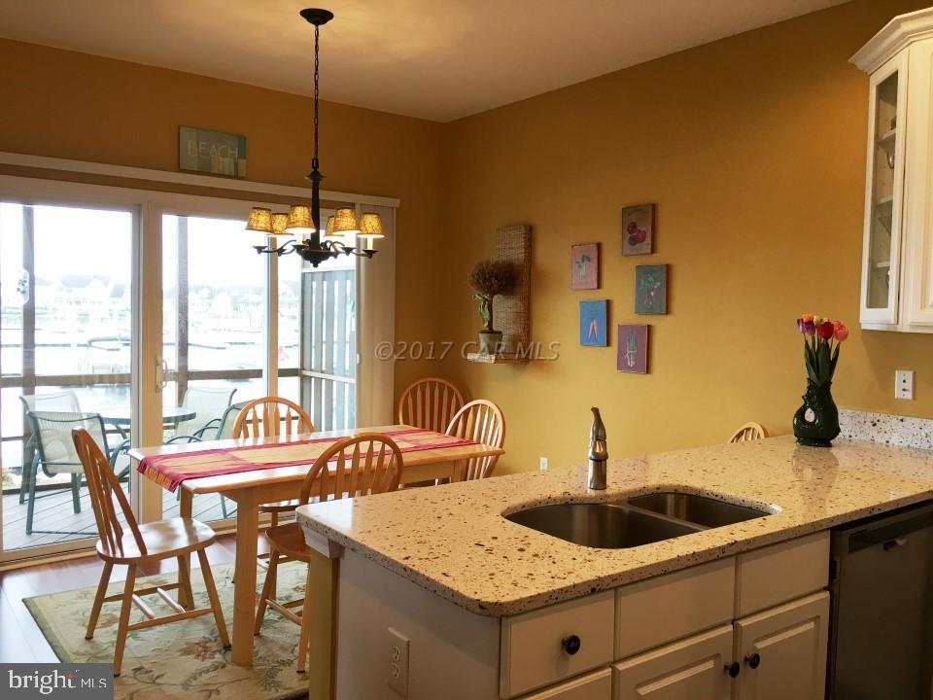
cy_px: 350
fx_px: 782
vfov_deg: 48.2
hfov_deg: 61.7
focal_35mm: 29
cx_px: 466
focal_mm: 4.15
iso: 25
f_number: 2.2
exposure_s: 1/30
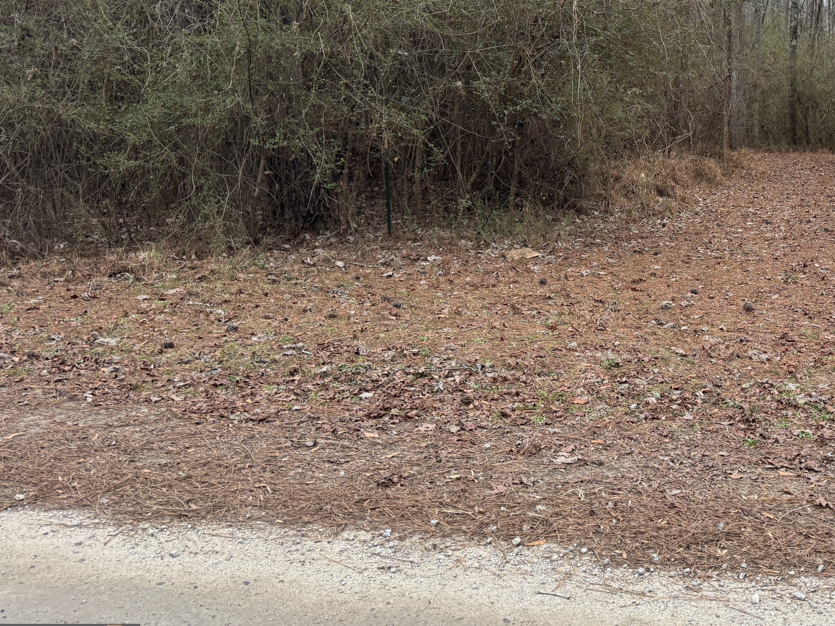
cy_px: 178
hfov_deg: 46.7
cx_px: 653
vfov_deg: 37.0
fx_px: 917
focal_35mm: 38
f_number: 1.78
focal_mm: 6.76
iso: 100
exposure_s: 1/121
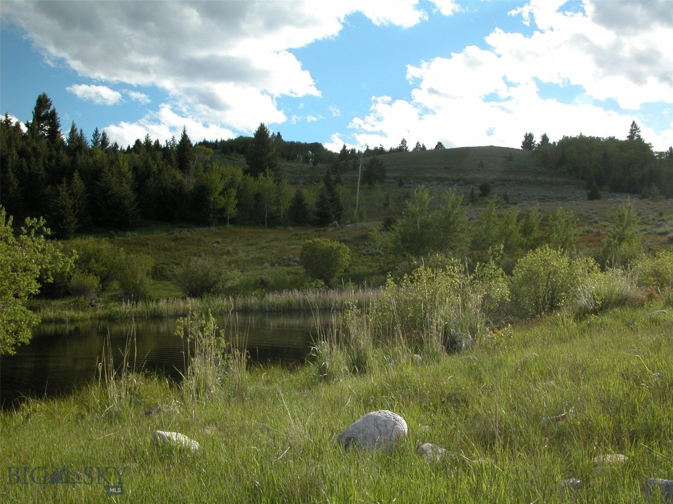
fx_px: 661
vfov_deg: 41.8
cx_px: 336
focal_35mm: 34
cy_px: 252
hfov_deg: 54.0
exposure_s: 1/222
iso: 100
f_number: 7.1
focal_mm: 8.9
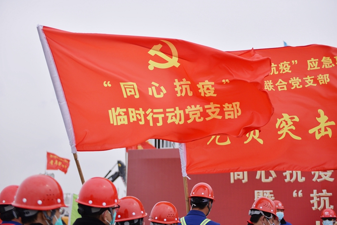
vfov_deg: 24.6
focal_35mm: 55
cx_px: 168
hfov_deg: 36.2
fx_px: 515
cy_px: 112
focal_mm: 55
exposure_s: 1/4000
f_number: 2.8
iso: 110
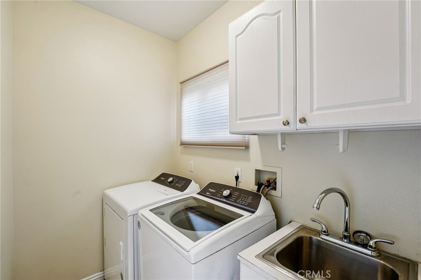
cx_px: 210
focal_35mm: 15
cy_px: 140
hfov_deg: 99.7
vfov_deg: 76.5
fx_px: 178
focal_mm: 15.2
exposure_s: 1/15
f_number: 8
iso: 400
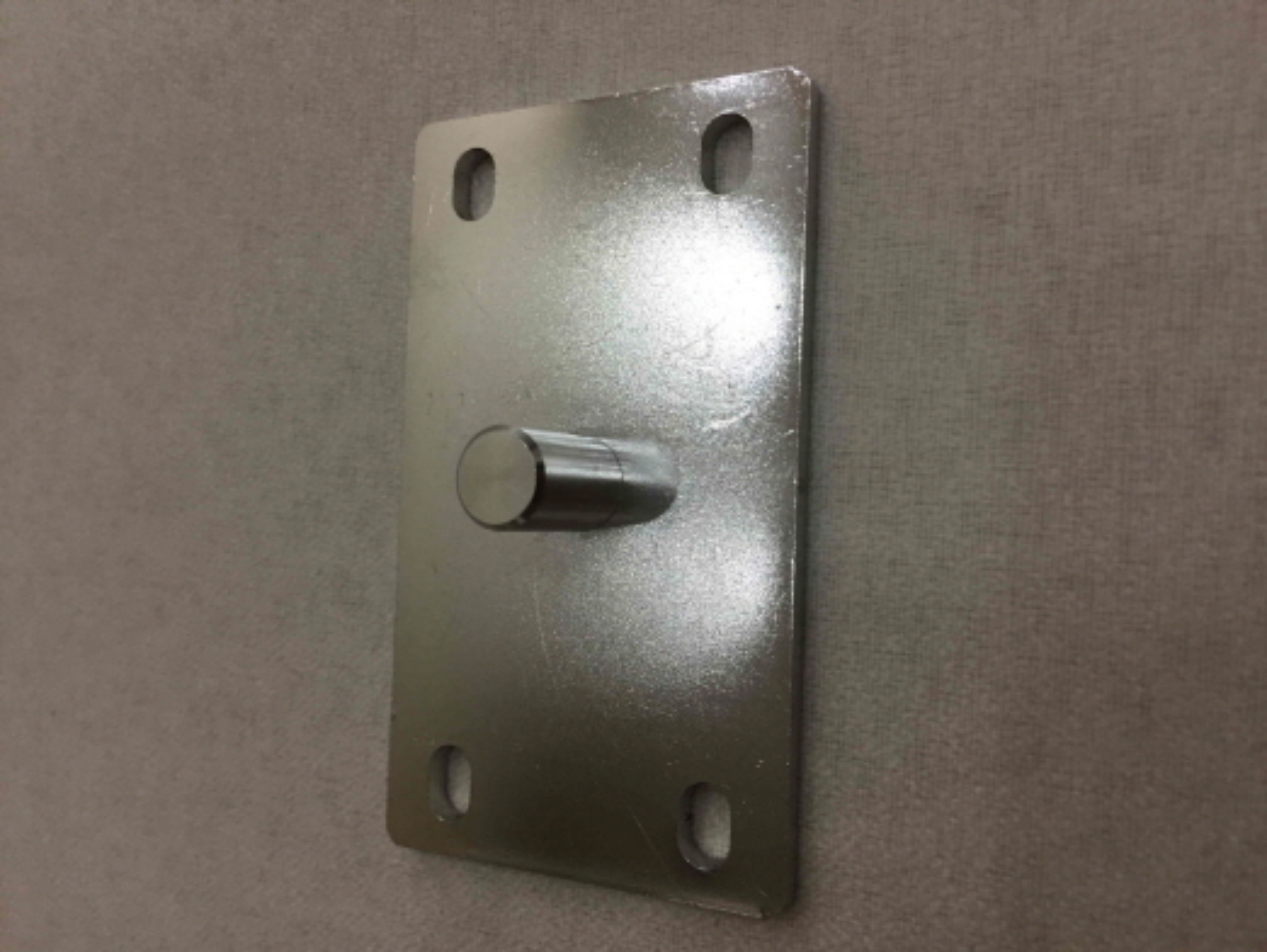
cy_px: 476
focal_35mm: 29
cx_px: 634
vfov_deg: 48.3
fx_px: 1062
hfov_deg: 61.6
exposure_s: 1/30
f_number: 2.2
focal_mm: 4.15
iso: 50
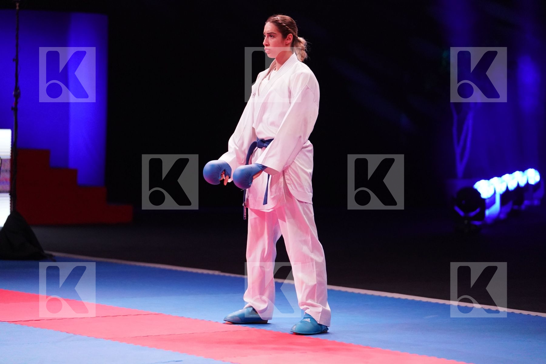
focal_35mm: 134
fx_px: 2032
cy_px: 182
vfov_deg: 10.2
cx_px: 273
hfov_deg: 15.3
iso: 6400
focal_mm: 134
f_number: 2.8
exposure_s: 1/1000
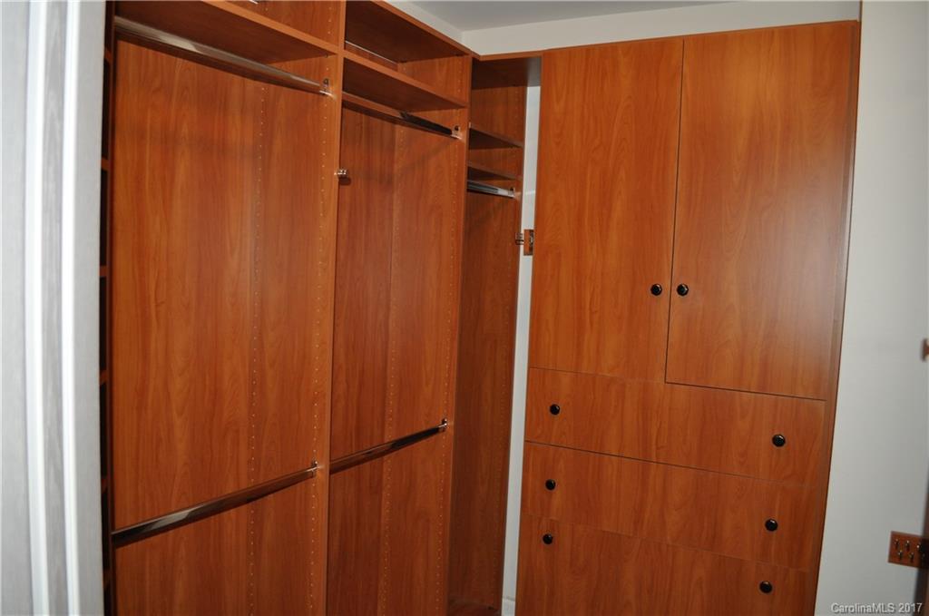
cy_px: 308
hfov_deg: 67.5
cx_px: 464
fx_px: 696
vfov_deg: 47.8
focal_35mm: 27
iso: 800
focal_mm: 18
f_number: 3.5
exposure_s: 1/60
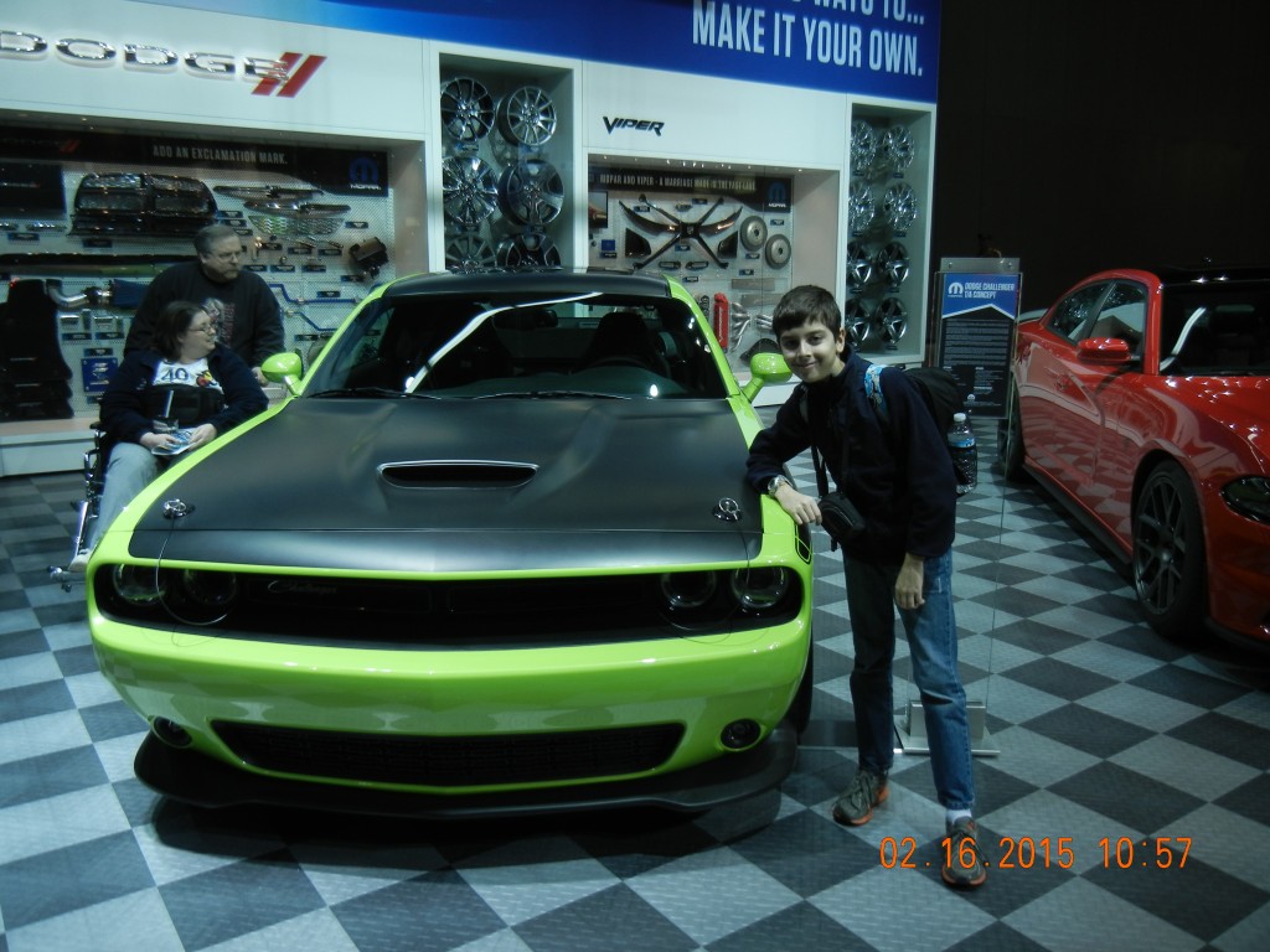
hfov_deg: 60.0
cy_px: 476
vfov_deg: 46.8
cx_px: 635
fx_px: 1101
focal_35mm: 30
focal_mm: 5.4
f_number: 3.5
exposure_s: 1/94.5
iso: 160
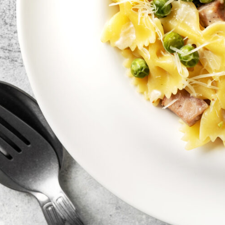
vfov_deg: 11.2
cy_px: -28
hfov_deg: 11.2
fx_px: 1132
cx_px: 249
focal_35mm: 154
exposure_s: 1/125
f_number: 6.3
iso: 100
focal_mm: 50
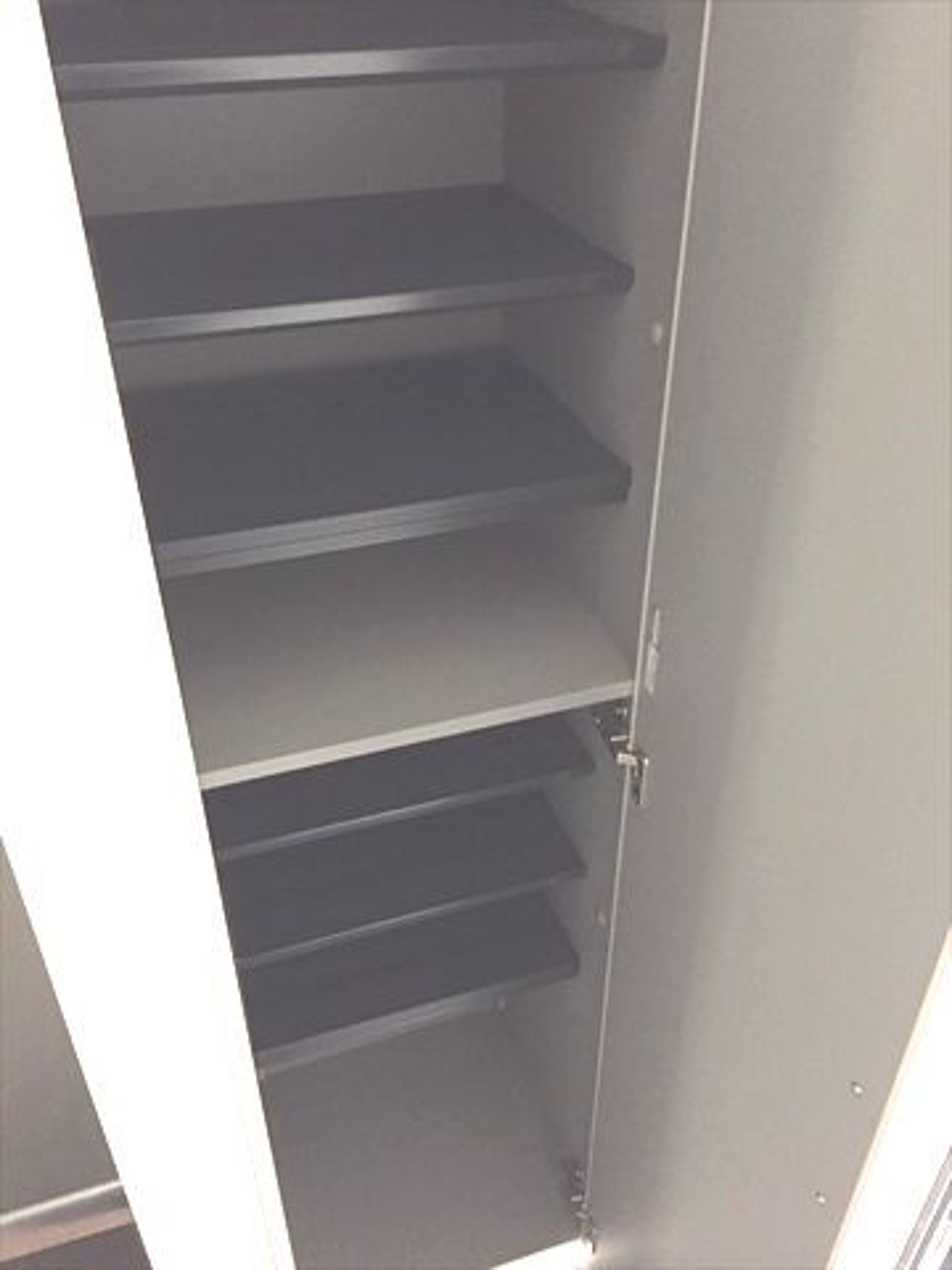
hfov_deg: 48.2
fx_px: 1063
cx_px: 476
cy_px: 635
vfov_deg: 61.7
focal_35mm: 29
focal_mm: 4.15
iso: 320
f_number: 2.2
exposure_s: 1/15
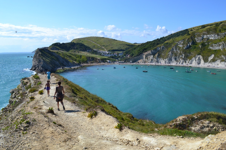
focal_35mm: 27
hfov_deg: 67.4
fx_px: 169
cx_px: 113
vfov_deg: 47.9
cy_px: 75
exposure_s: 1/500
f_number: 11
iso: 400
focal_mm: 18
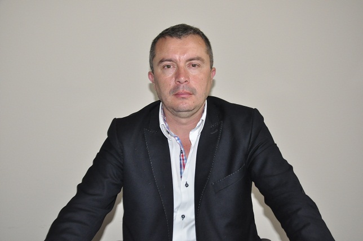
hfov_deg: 41.2
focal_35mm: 48
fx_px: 484
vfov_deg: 28.0
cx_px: 182
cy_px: 120
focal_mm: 32
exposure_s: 1/200
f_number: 4.2
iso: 1000
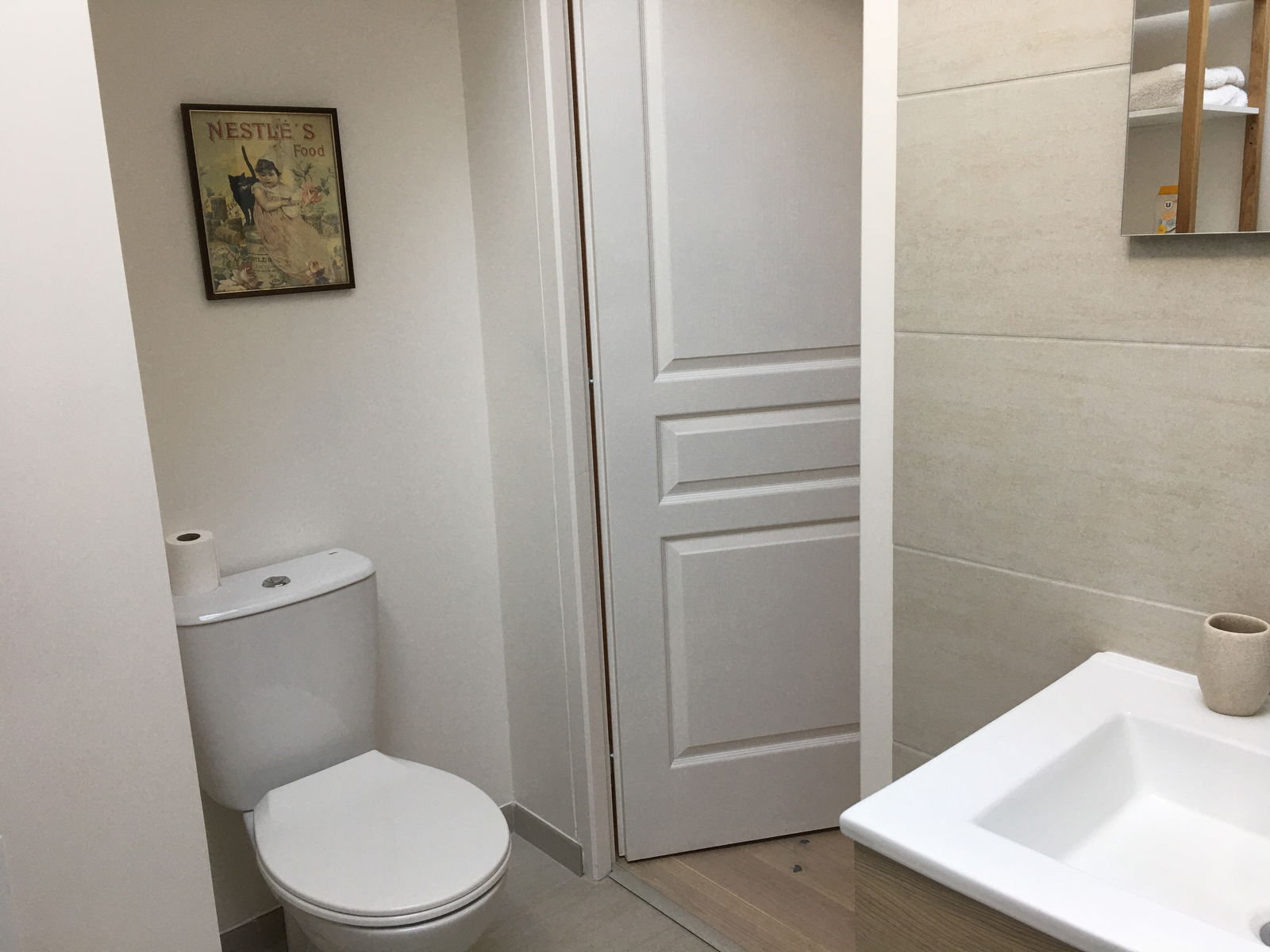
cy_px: 476
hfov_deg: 61.7
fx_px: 1064
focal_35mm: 29
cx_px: 635
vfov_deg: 48.2
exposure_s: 1/33
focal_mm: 4.15
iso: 25
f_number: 2.2
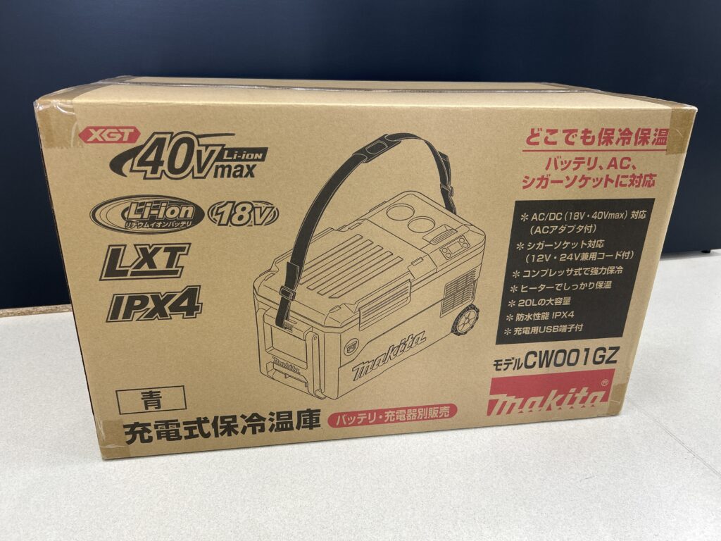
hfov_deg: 67.3
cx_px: 360
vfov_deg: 53.1
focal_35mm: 26
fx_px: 542
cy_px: 270
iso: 80
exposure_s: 1/121
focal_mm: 5.7
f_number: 1.5
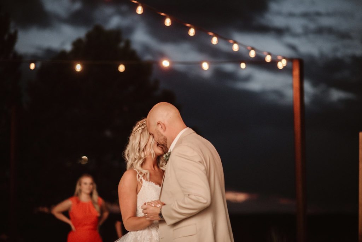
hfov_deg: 23.9
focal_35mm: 85
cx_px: 181
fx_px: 855
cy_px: 121
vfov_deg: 16.1
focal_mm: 85
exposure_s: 1/320
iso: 1000
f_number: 1.8
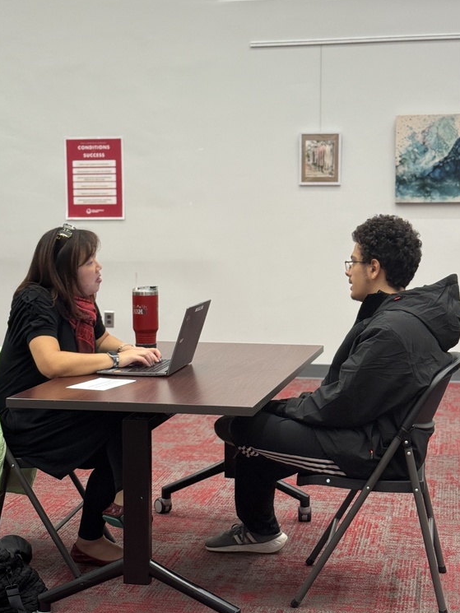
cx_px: 221
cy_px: 325
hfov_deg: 22.3
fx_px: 1169
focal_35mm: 66
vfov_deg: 29.4
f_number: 1.78
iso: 100
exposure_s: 1/60
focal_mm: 6.76
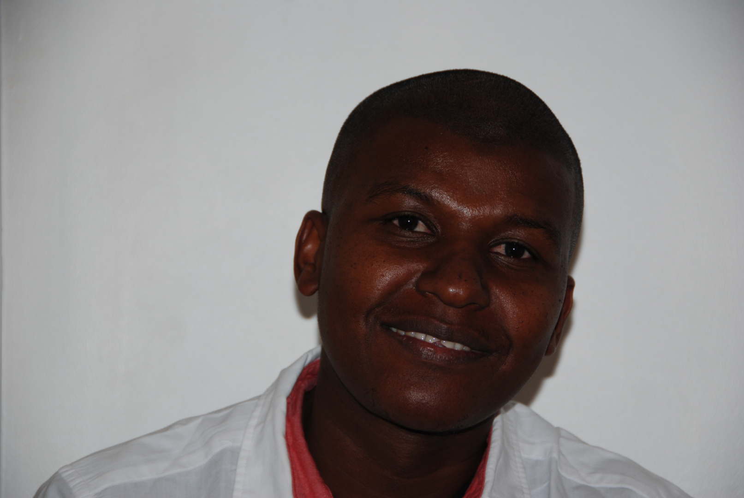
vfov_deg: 9.7
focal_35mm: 142
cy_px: 249
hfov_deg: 14.4
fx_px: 2949
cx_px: 372
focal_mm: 95
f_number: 5.3
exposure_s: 1/60
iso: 200
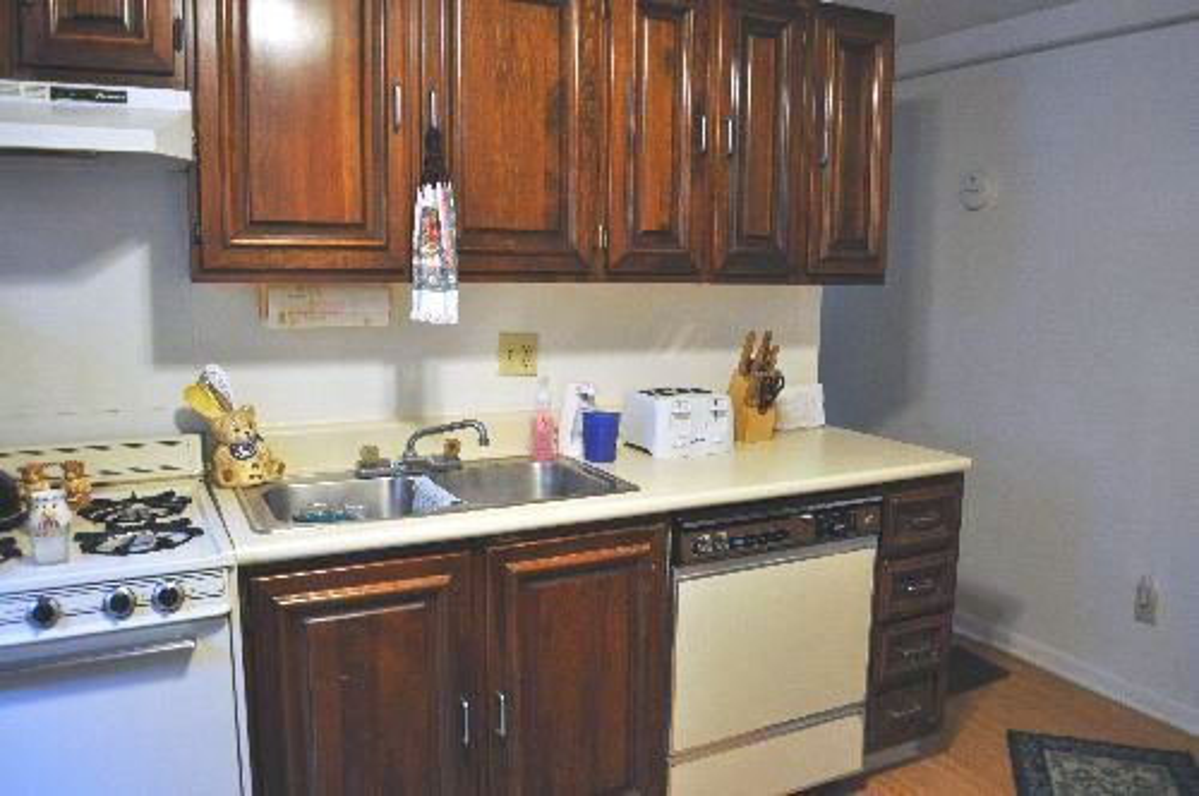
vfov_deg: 47.8
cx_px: 600
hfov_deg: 67.4
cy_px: 398
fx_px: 898
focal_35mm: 27
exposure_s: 1/30
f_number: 3.5
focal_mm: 18
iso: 800
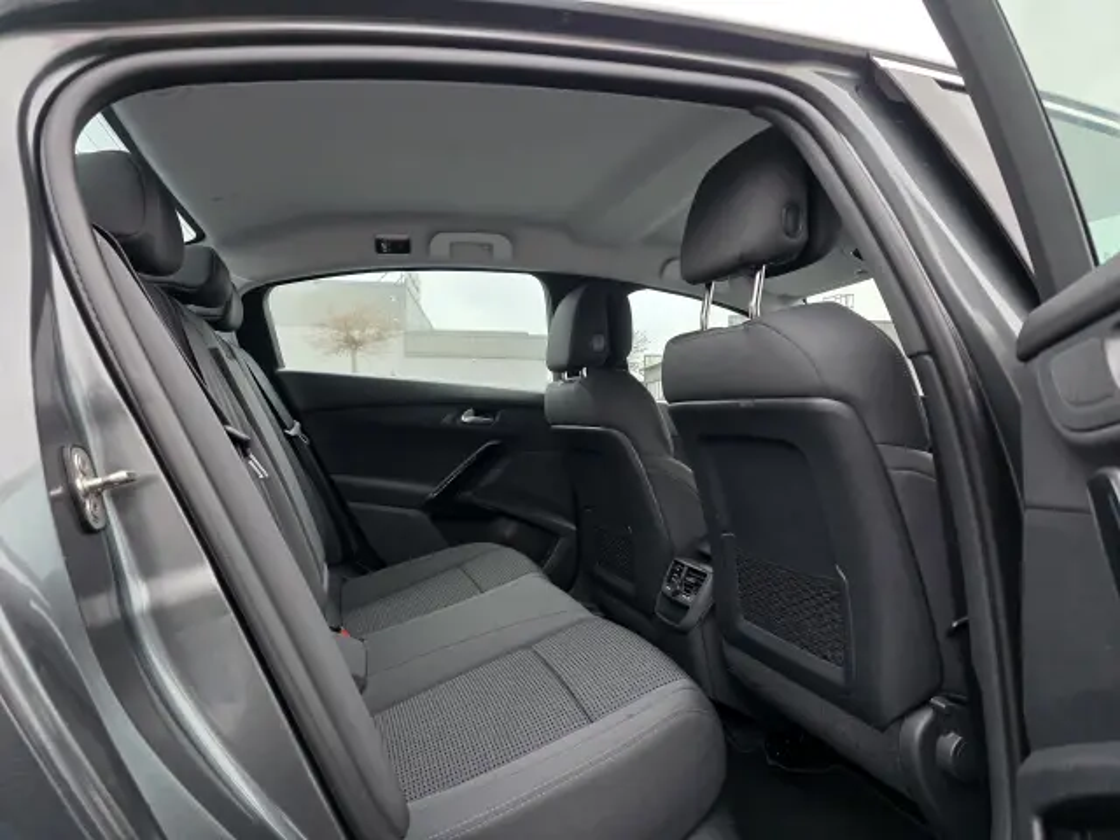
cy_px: 420
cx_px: 560
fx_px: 744
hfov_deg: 73.9
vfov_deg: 58.9
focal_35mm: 23
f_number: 1.7
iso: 400
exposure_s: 1/100
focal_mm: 6.3
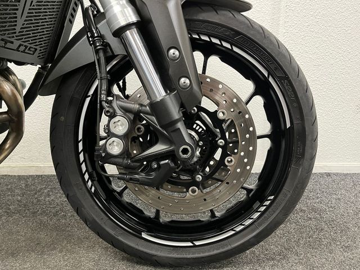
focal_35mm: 26
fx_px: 270
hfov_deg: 67.3
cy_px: 135
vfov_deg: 53.1
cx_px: 180
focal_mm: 5.1
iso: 500
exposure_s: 1/50
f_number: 1.6
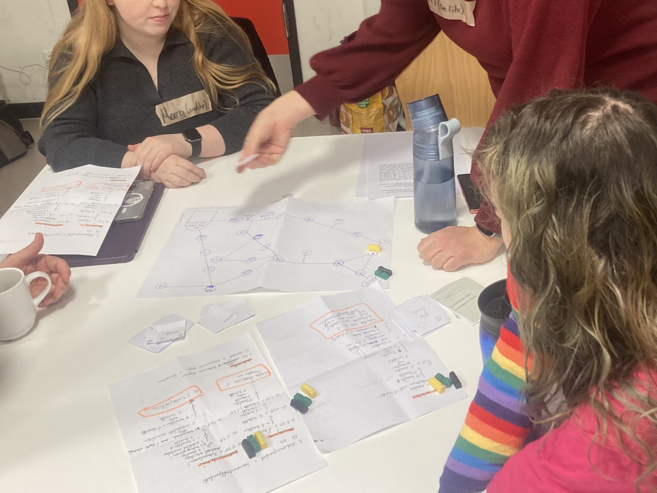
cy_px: 158
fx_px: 778
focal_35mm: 41
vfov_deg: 34.7
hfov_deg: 45.5
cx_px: 400
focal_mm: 3.99
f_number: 1.8
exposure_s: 1/50
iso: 100
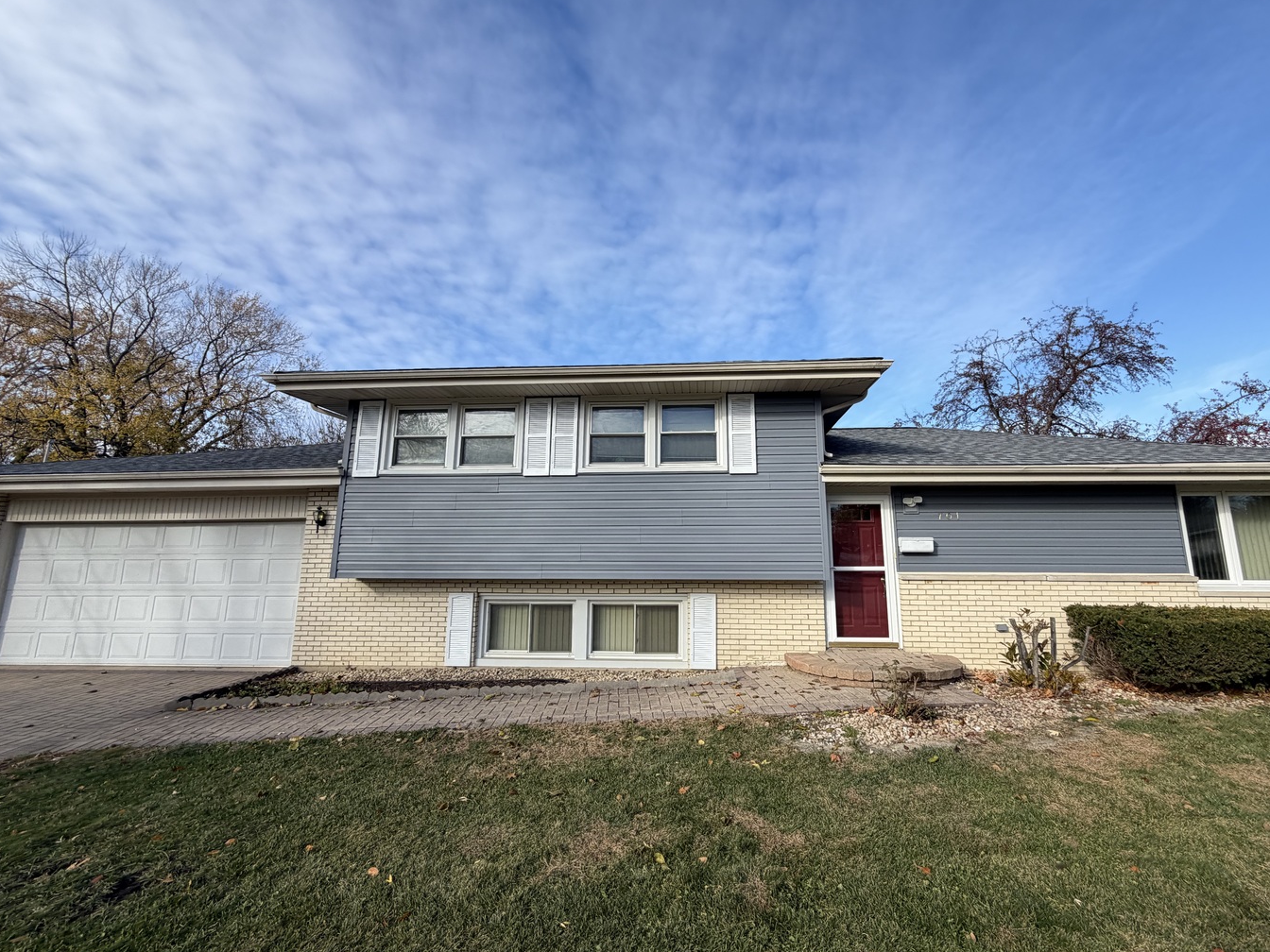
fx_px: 550
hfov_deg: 98.0
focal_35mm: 15
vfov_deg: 81.7
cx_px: 676
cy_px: 458
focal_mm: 2.22
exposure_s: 1/770
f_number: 2.2
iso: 40
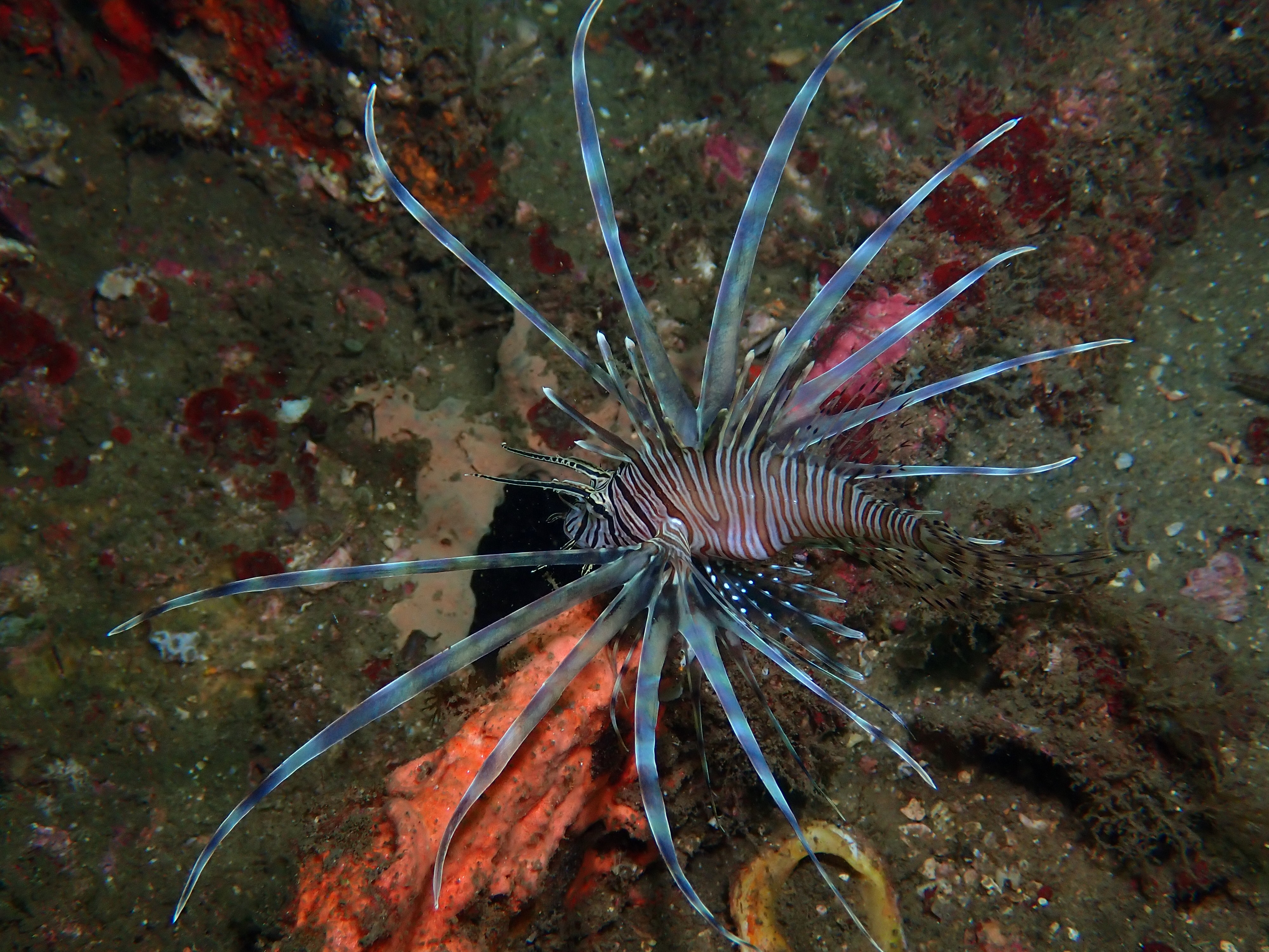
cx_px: 634
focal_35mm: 44
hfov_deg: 42.9
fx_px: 1613
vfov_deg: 32.9
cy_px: 476
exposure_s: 1/80
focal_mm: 7.84
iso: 200
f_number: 4
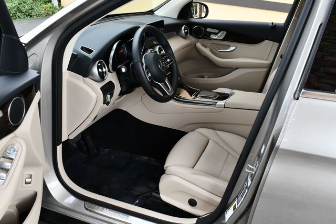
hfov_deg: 53.1
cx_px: 168
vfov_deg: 36.9
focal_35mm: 36
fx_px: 336
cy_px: 112
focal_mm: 18
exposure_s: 1/250
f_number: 5
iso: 400
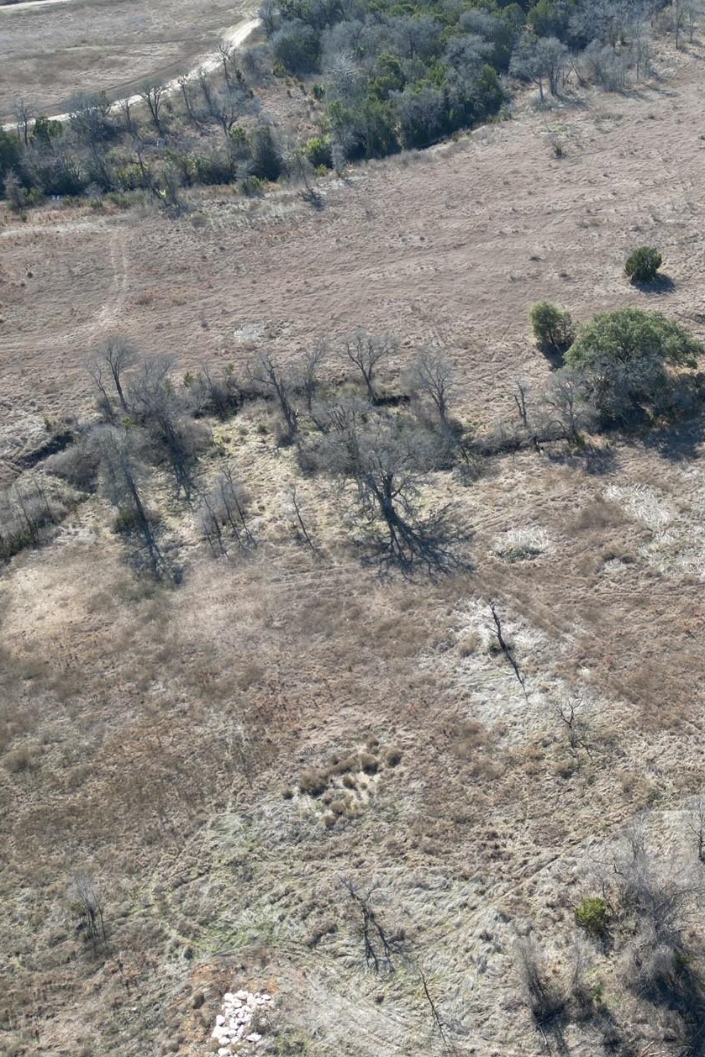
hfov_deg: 31.4
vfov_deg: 48.4
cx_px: 670
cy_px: 588
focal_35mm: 40
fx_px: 1175
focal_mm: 6.72
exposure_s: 1/800
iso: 100
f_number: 1.7
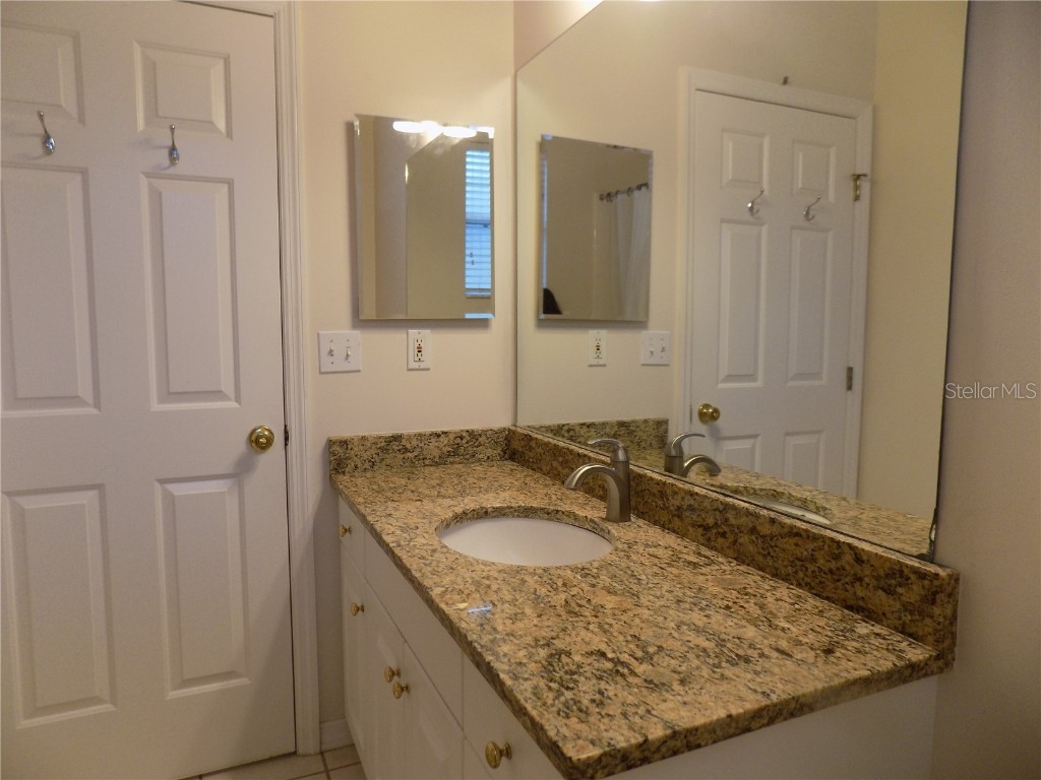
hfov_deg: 73.9
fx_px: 692
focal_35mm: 23
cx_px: 520
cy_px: 390
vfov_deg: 58.9
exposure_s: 1/30
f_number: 3.1
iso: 125
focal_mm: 4
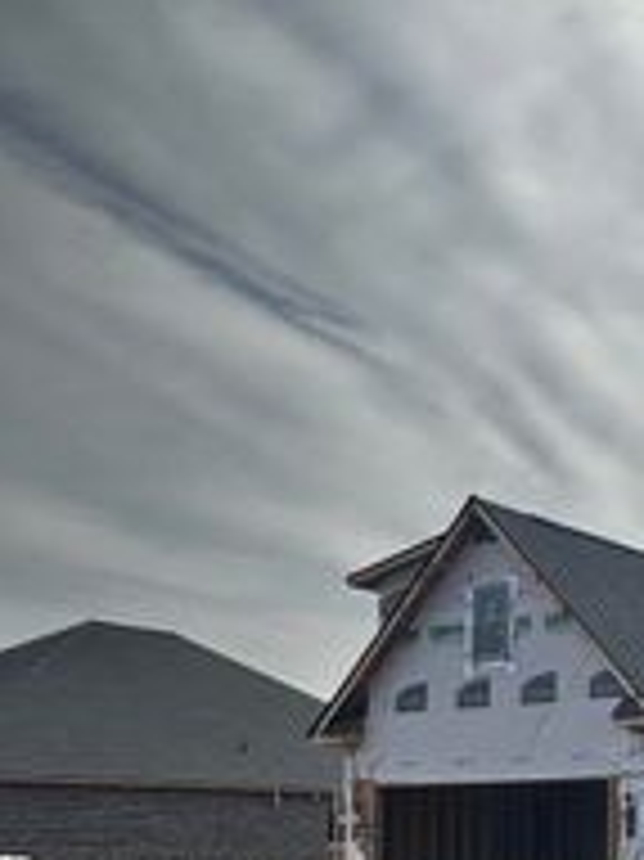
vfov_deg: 36.6
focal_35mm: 49
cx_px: 905
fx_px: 1217
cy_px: 768
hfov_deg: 24.5
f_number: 2.2
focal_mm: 2.22
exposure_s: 1/1949
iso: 40
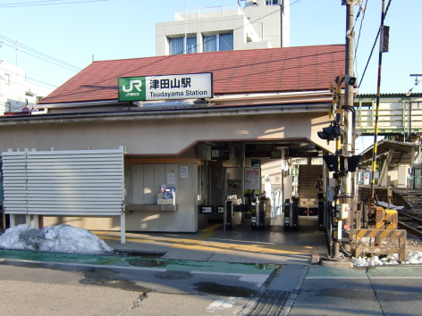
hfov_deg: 48.8
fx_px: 463
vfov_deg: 37.4
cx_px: 239
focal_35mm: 38
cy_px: 202
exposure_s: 1/320
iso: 64
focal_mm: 4.9
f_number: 2.6
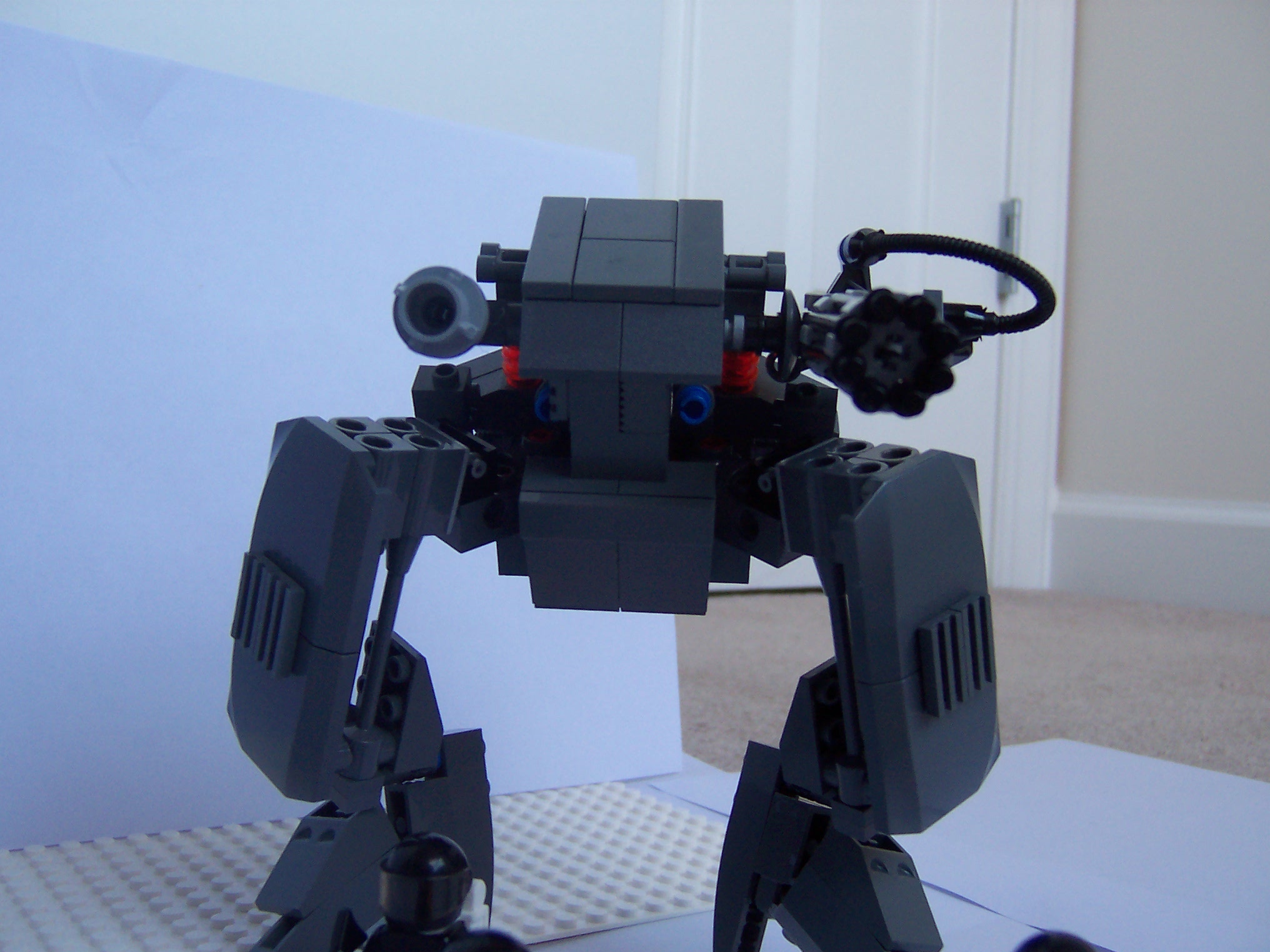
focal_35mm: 36
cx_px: 635
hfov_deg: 51.4
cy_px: 476
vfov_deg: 39.7
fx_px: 1321
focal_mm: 5.6
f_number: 2.8
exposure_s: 1/30
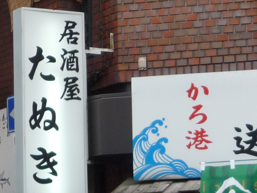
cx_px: 292
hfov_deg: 10.5
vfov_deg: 7.9
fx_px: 1381
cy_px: 196
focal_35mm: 186
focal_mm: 8.2
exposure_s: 1/40
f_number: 4.7
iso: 125
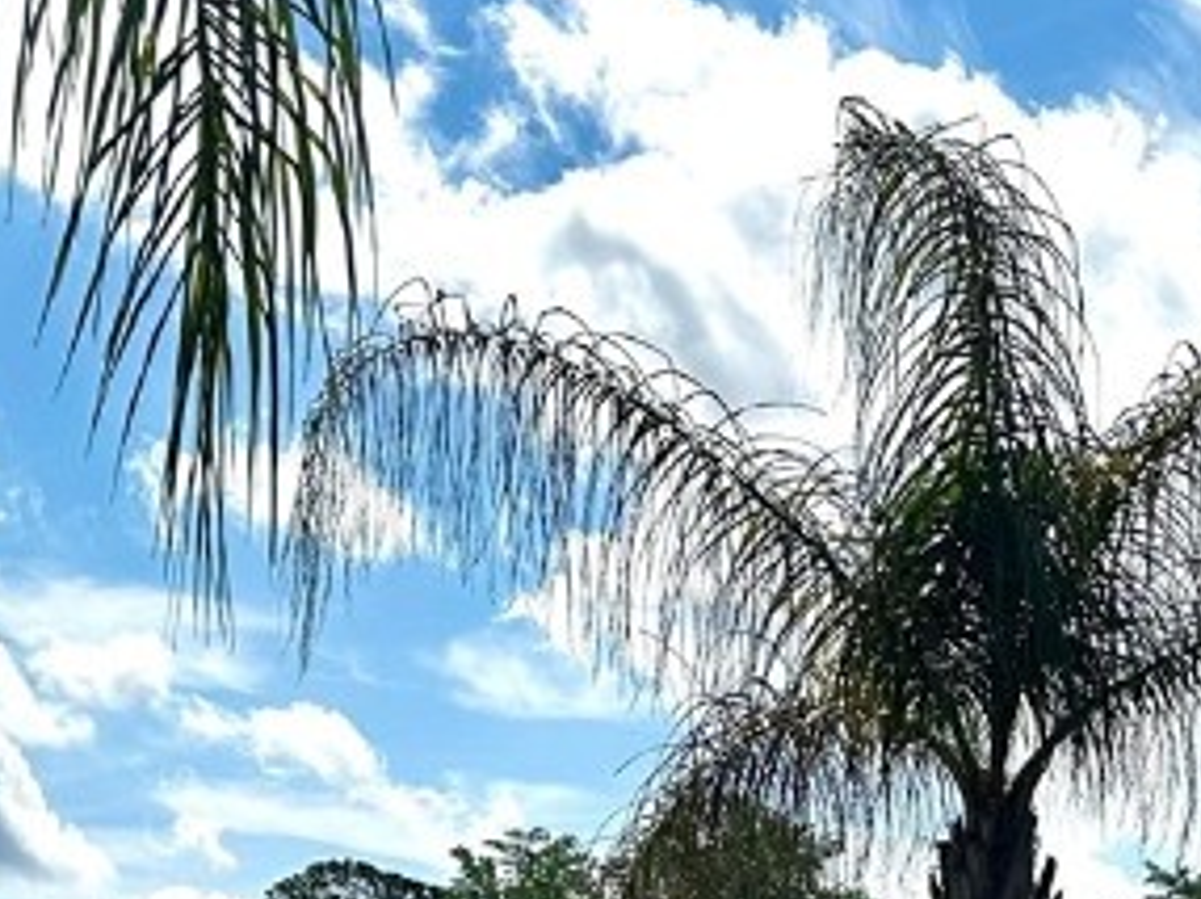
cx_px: 894
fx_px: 2981
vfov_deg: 15.5
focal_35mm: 86
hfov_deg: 22.6
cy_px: 1428
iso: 80
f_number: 1.78
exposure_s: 1/10753
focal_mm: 6.86
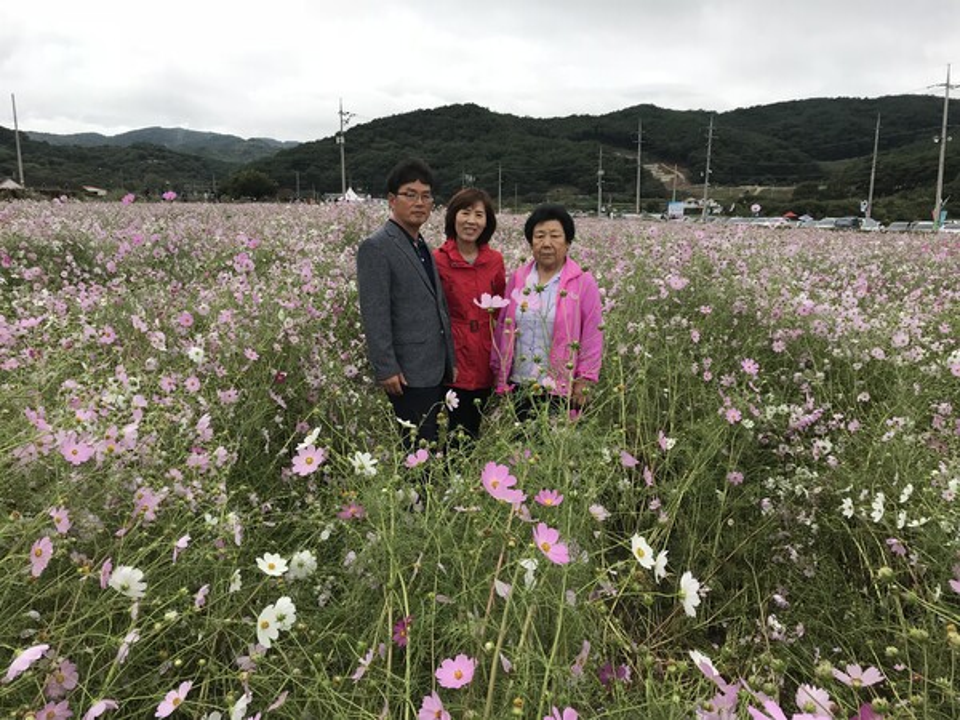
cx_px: 480
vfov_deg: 49.7
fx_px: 777
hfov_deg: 63.4
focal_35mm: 28
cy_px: 360
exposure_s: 1/357
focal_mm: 3.99
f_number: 1.8
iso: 20
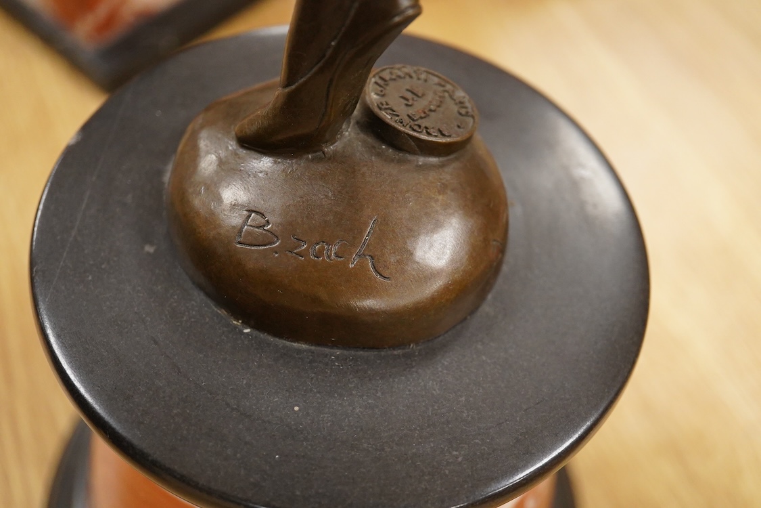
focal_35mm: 45
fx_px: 951
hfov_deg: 43.6
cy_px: 254
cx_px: 380
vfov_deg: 29.9
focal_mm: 30
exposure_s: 1/250
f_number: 3.5
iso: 2500
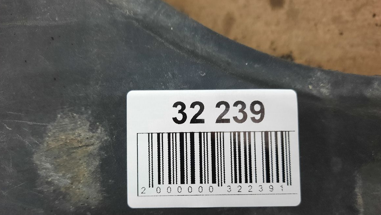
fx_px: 283
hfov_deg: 67.9
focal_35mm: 28
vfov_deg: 41.1
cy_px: 141
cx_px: 192
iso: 320
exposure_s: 1/50
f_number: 2
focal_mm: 4.6
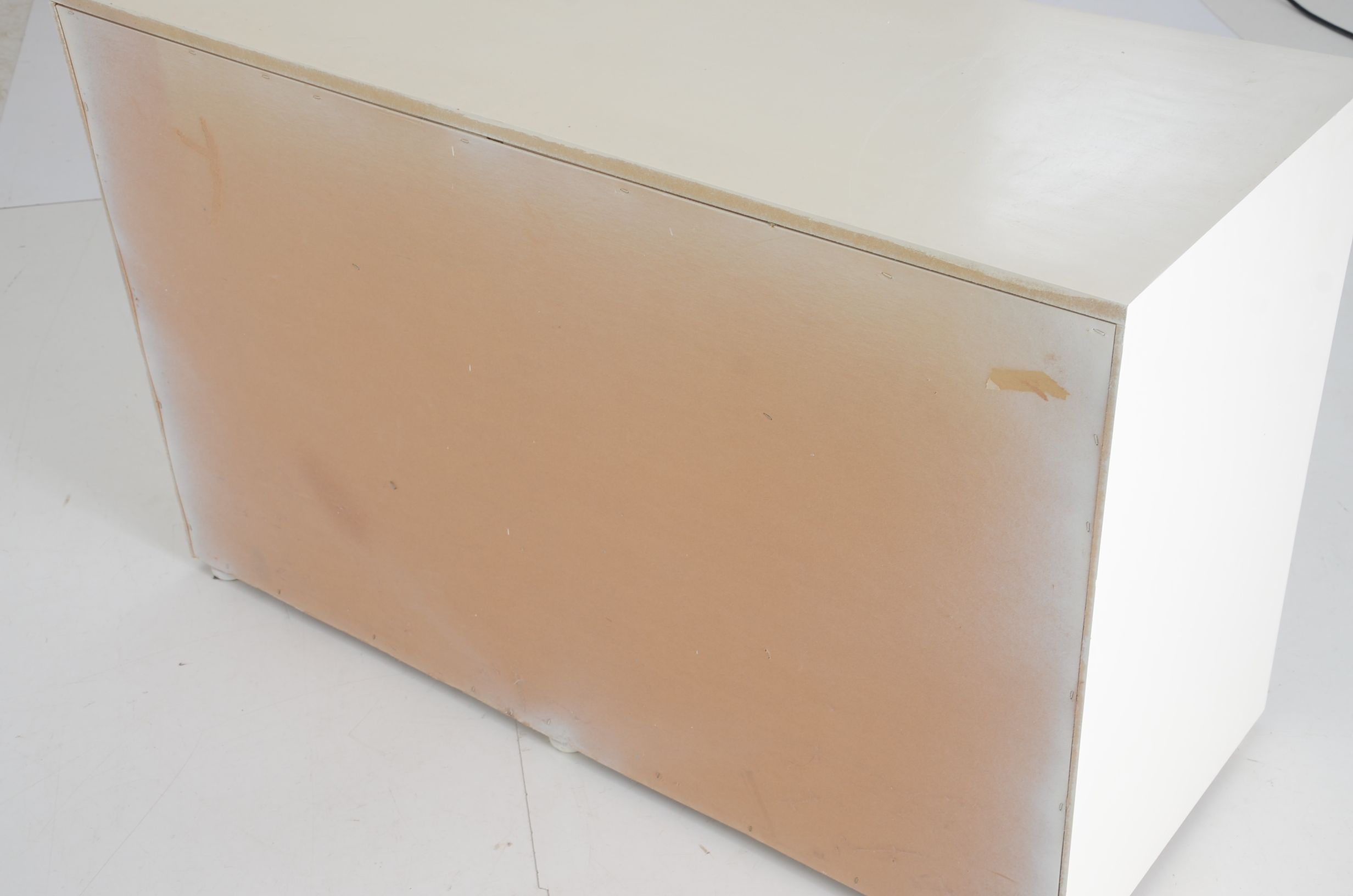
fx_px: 1913
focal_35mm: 51
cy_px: 448
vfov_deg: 26.4
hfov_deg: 39.0
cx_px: 676
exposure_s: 1/60
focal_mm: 34
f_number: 7.1
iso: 125
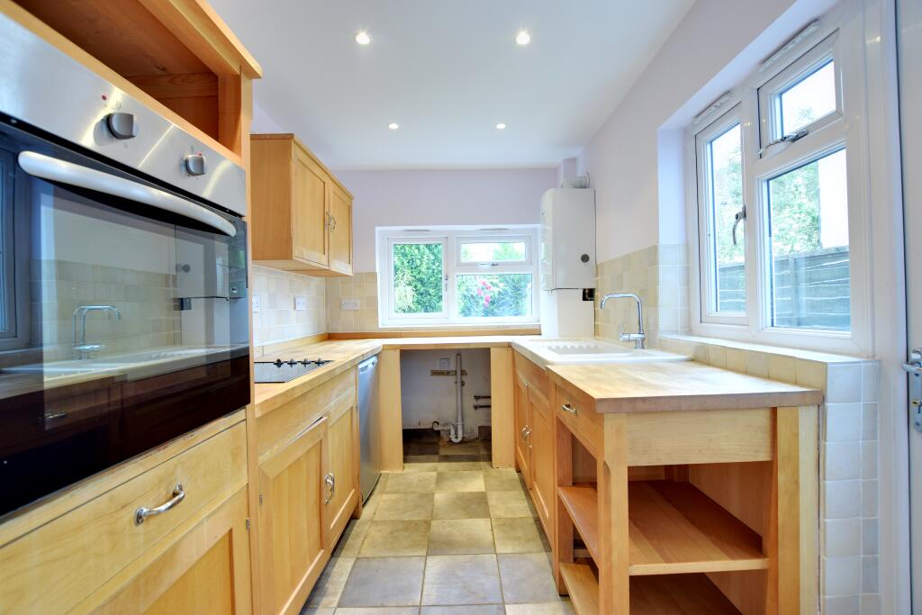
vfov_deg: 77.3
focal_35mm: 15
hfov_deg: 100.4
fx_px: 384
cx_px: 461
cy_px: 308
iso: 100
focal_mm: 10
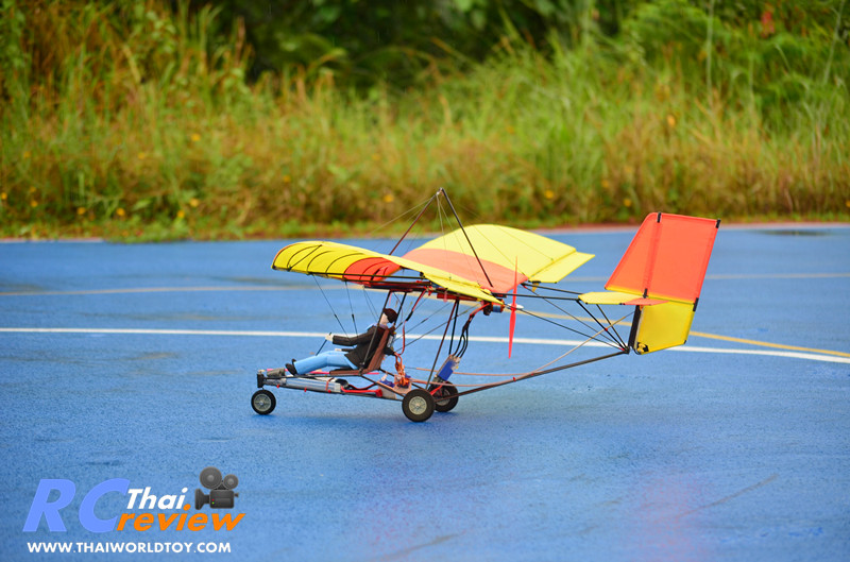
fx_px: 3250
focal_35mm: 138
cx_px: 425
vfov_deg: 9.9
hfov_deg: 14.9
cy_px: 281
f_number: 4.5
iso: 100
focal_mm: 92
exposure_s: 1/200
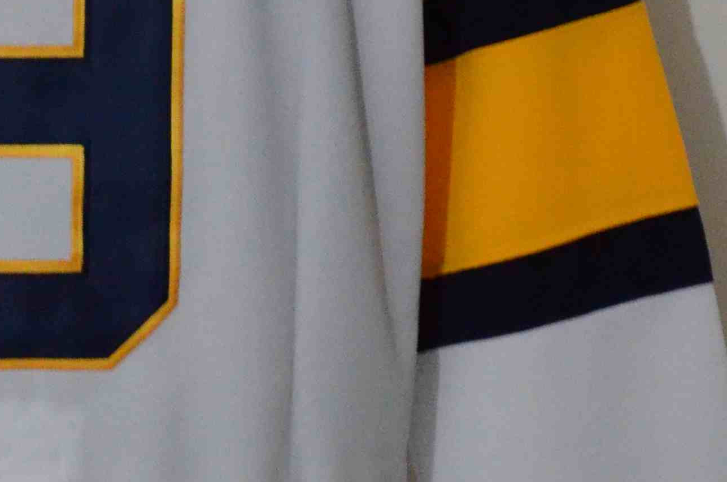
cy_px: -14
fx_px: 8683
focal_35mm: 431
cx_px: -448
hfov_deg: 4.8
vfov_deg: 3.2
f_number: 5
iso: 4000
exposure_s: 1/25
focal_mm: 75
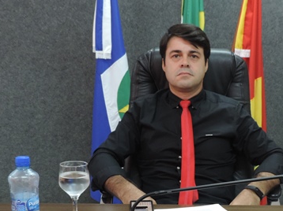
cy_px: 171
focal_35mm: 59
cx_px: 187
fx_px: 482
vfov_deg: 24.4
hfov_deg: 32.5
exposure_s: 1/20
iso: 400
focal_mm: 5.8
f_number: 3.2
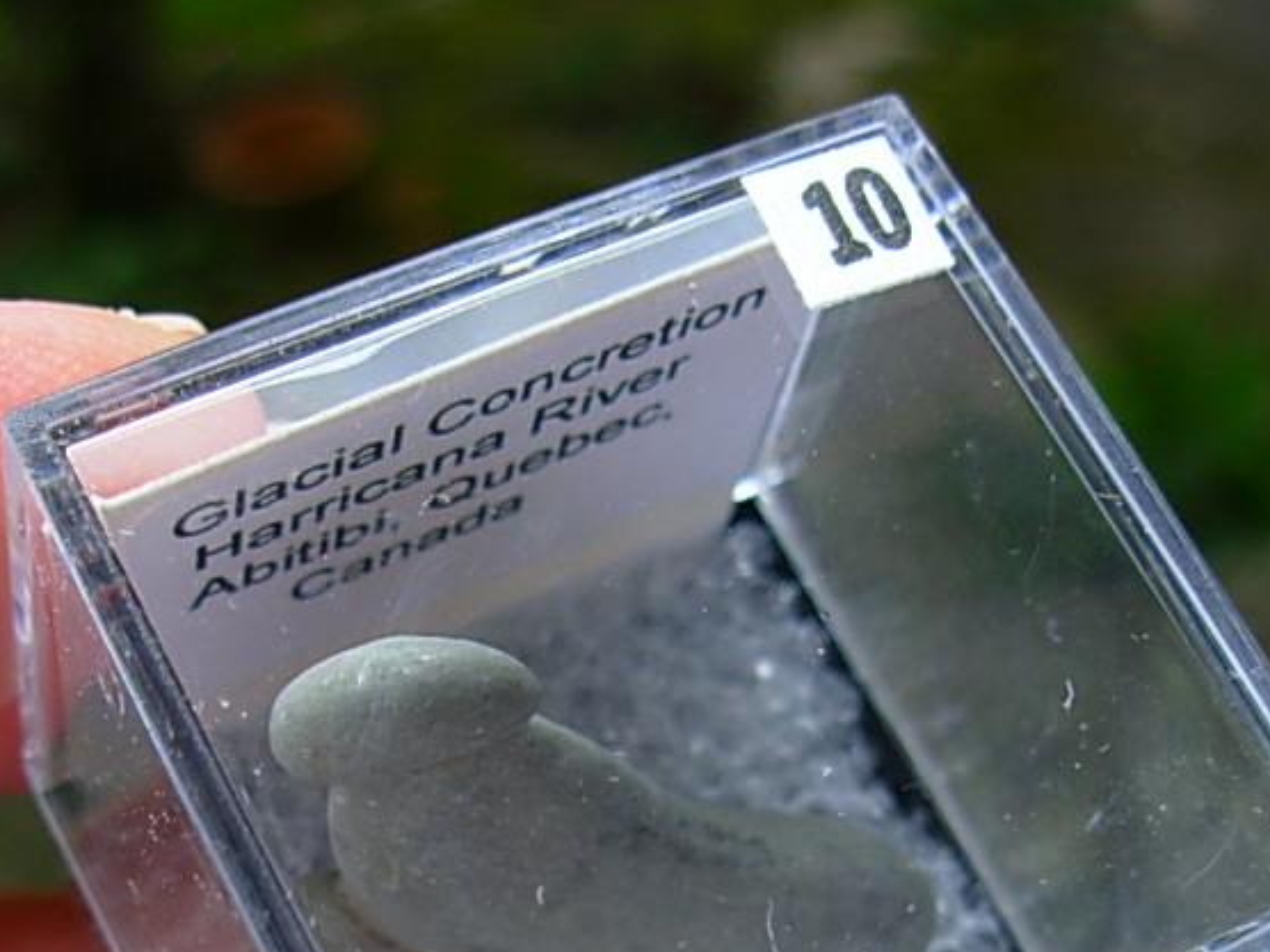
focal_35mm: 70
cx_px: 619
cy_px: 831
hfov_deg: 27.8
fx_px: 2568
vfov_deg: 20.6
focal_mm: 6.3
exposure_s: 1/108
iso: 50
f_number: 2.9
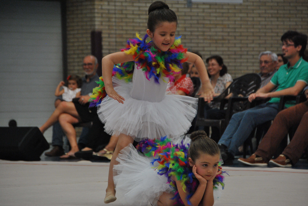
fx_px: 1799
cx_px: 154
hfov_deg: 9.8
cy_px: 103
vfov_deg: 6.6
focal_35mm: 210
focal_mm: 140
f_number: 6
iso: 800
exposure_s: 1/200
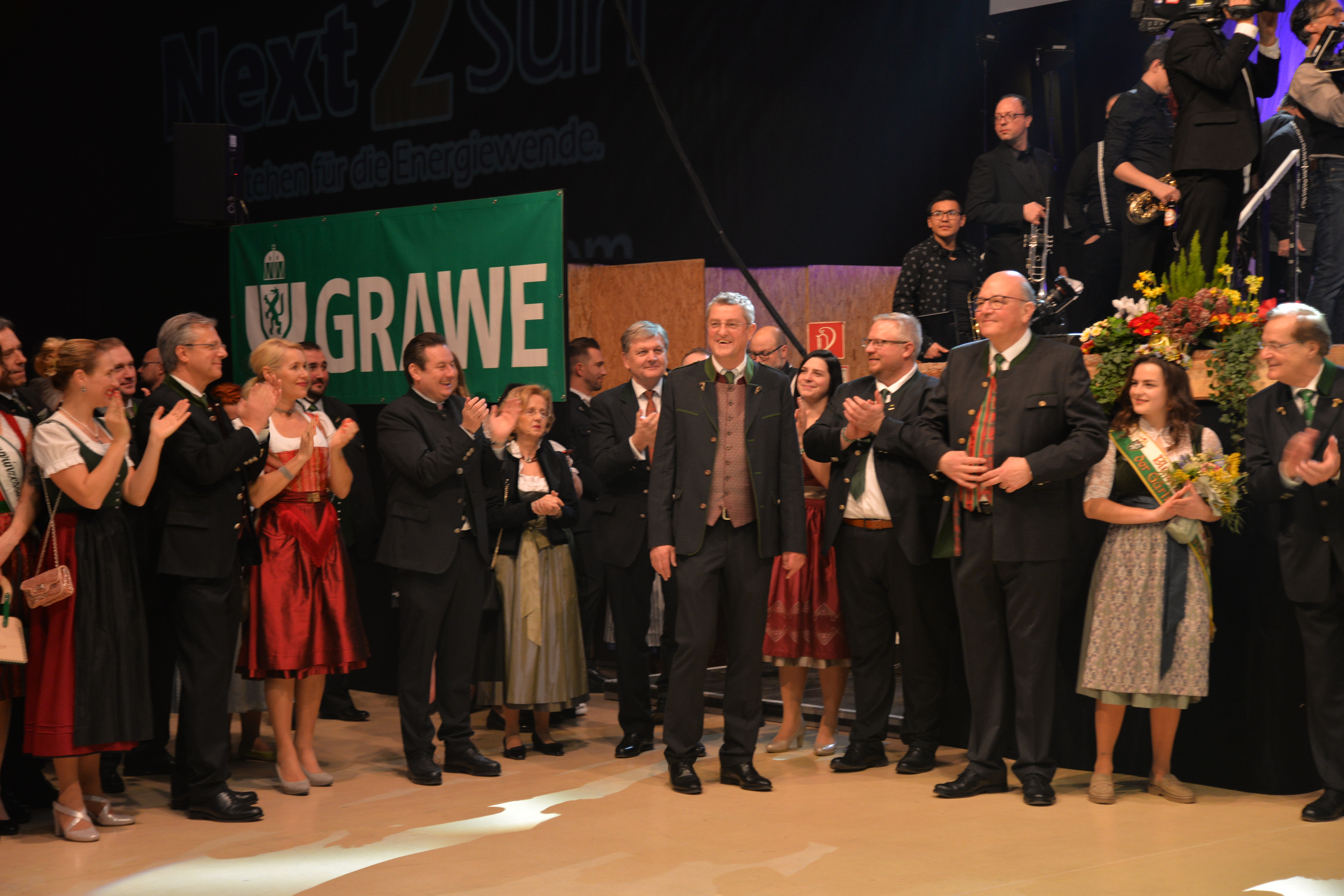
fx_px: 2426
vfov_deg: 20.9
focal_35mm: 65
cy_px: 448
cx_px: 672
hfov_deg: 31.0
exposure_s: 1/60
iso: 800
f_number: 4.5
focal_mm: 65
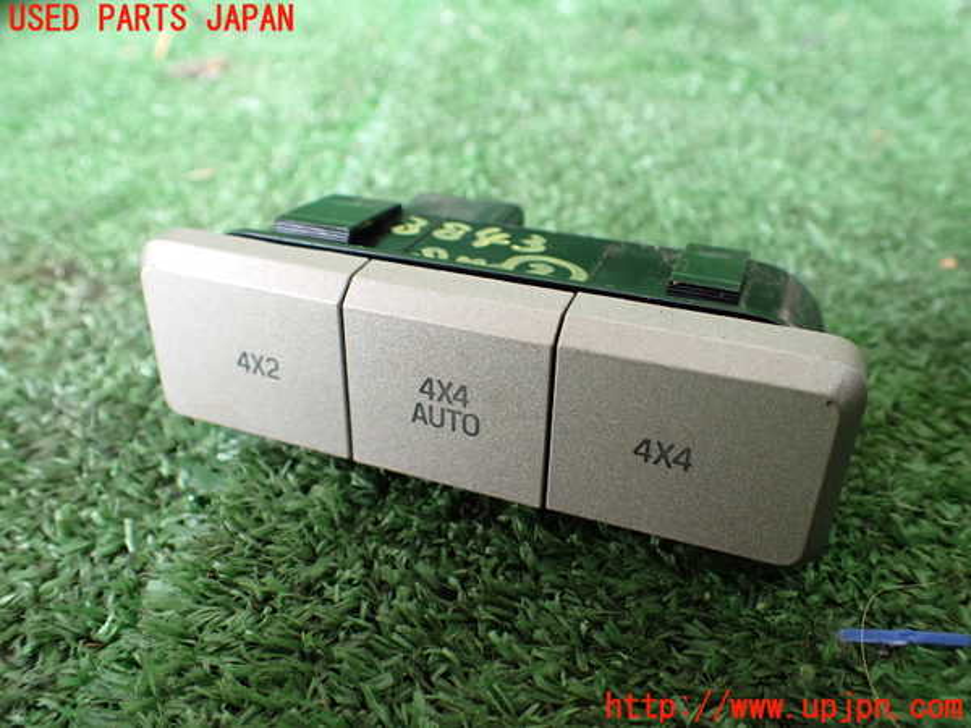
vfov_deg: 46.8
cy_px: 364
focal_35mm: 30
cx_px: 486
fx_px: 842
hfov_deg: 60.0
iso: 640
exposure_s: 1/125
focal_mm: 5.4
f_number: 2.3
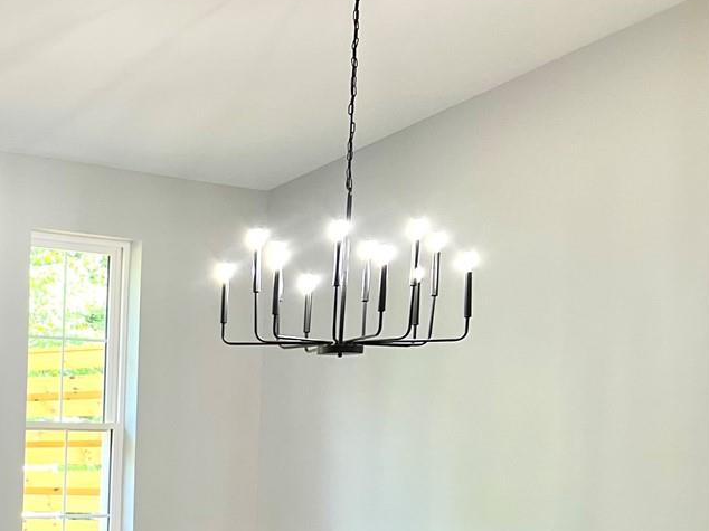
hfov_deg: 19.5
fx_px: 1720
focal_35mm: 84
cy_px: 591
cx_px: -431
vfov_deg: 17.0
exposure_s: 1/120
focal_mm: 5.7
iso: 100
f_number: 1.5
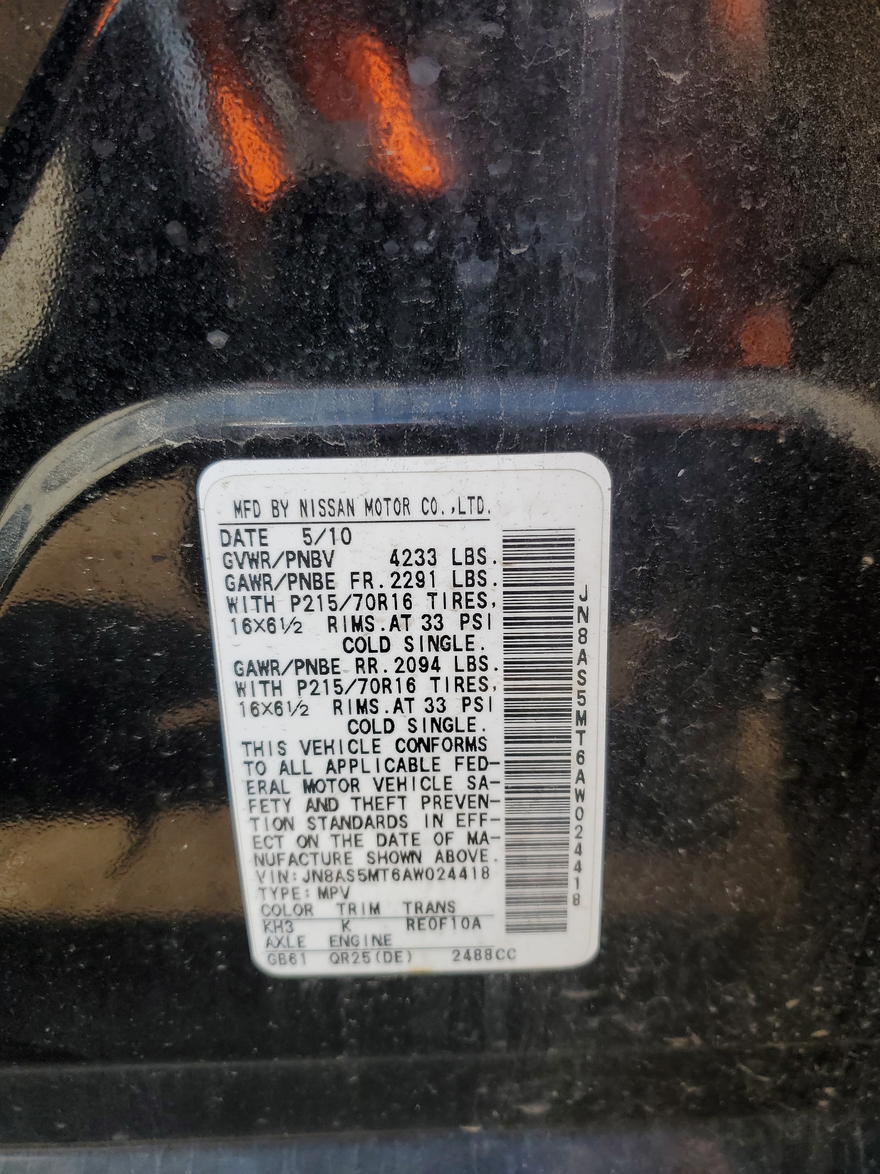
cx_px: 440
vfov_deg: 67.3
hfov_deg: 53.1
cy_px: 587
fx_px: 881
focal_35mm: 26
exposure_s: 1/278
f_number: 1.5
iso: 50
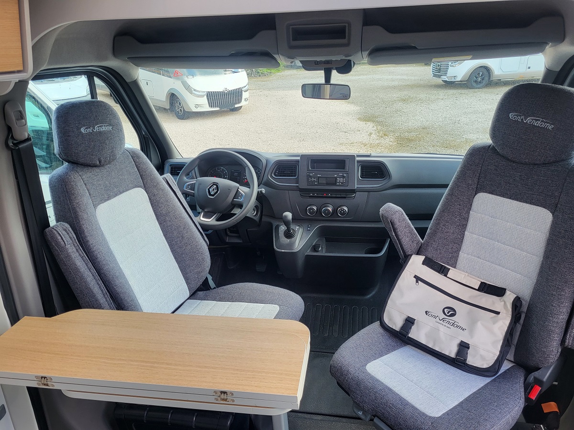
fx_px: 431
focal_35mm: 26
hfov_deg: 67.3
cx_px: 287
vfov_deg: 53.1
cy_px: 215
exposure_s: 1/197
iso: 40
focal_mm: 5.4
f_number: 1.8
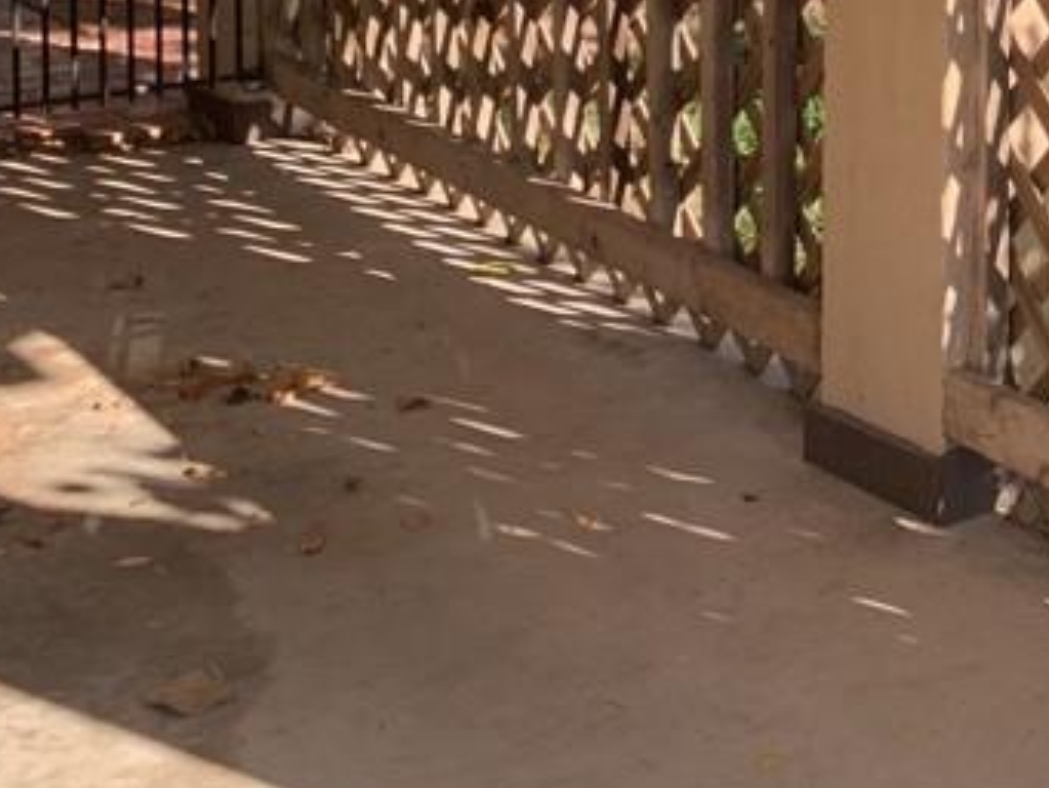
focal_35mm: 78
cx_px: 1187
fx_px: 2365
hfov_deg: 23.3
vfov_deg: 17.3
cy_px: -354
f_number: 1.8
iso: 25
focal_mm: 4.25
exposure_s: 1/620
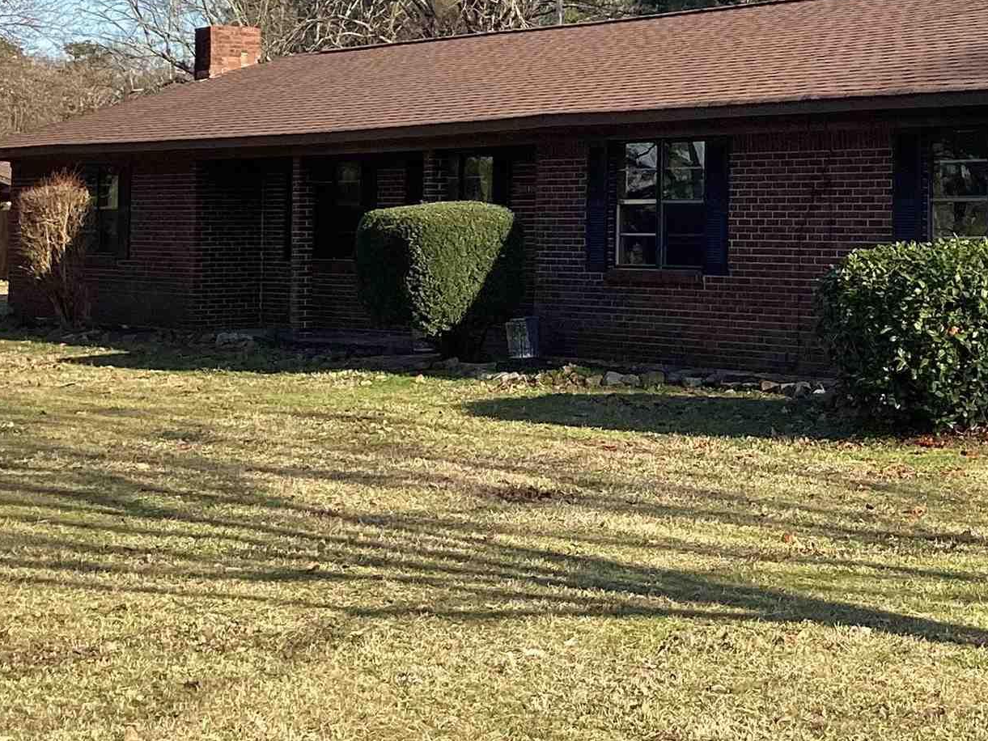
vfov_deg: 18.6
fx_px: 2226
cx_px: 966
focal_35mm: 78
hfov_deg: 24.0
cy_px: 83
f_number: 2.4
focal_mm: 3.3
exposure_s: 1/668
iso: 25
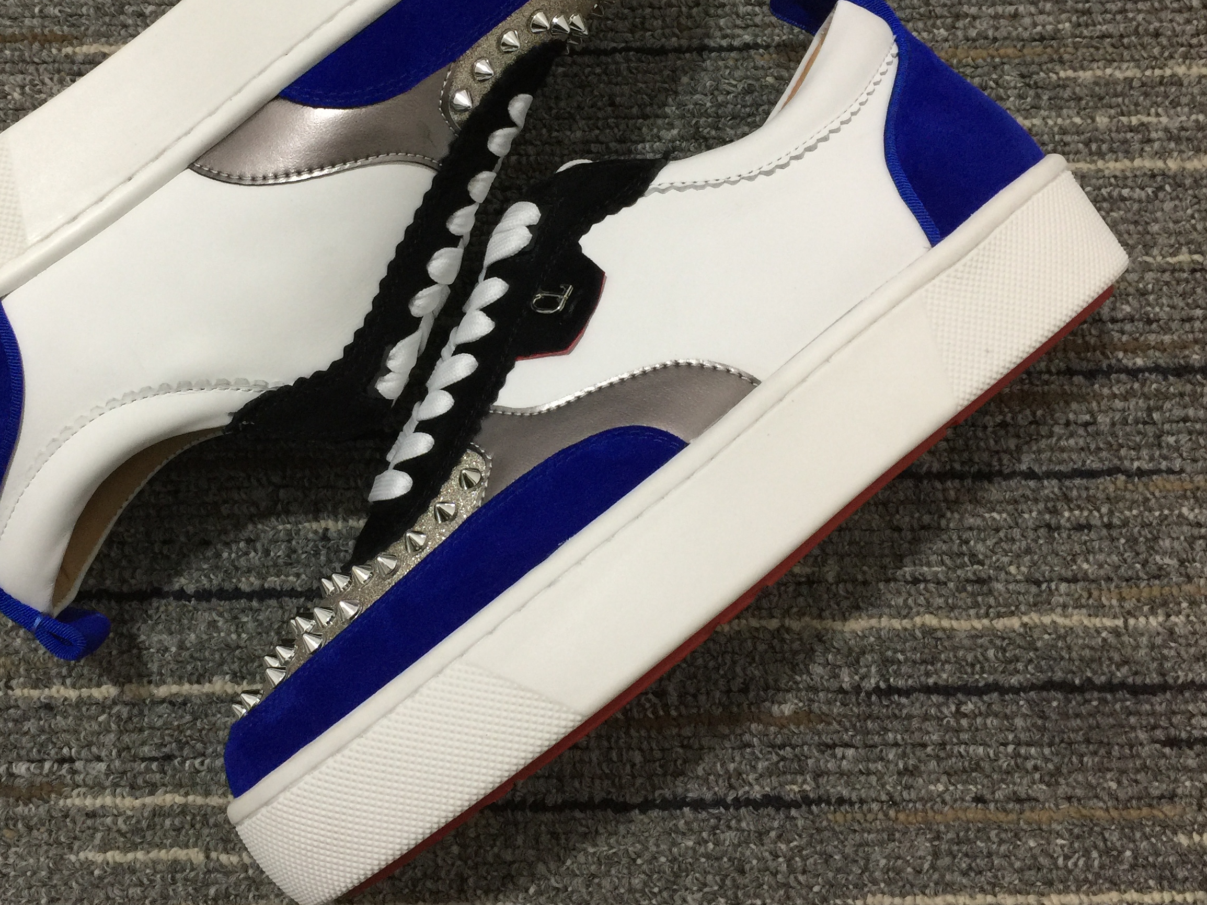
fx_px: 1430
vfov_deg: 34.9
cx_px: 430
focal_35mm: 41
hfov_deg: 45.3
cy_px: 324
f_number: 2.2
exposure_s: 1/33
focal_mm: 4.15
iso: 64
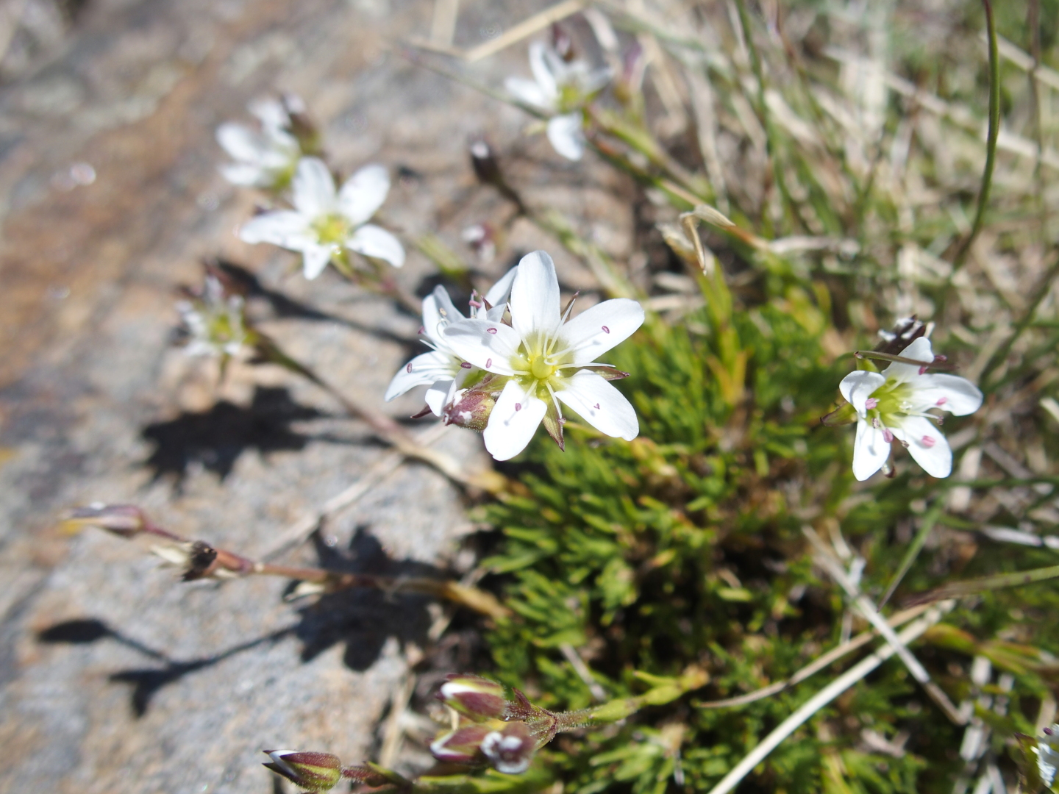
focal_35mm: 42
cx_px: 530
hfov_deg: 44.8
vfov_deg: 34.3
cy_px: 397
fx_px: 1285
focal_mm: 9
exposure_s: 1/1600
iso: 100
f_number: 3.2
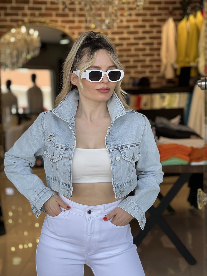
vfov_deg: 25.3
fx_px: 614
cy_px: 138
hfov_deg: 19.1
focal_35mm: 77
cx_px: 104
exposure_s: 1/100
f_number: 2.8
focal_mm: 9
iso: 25
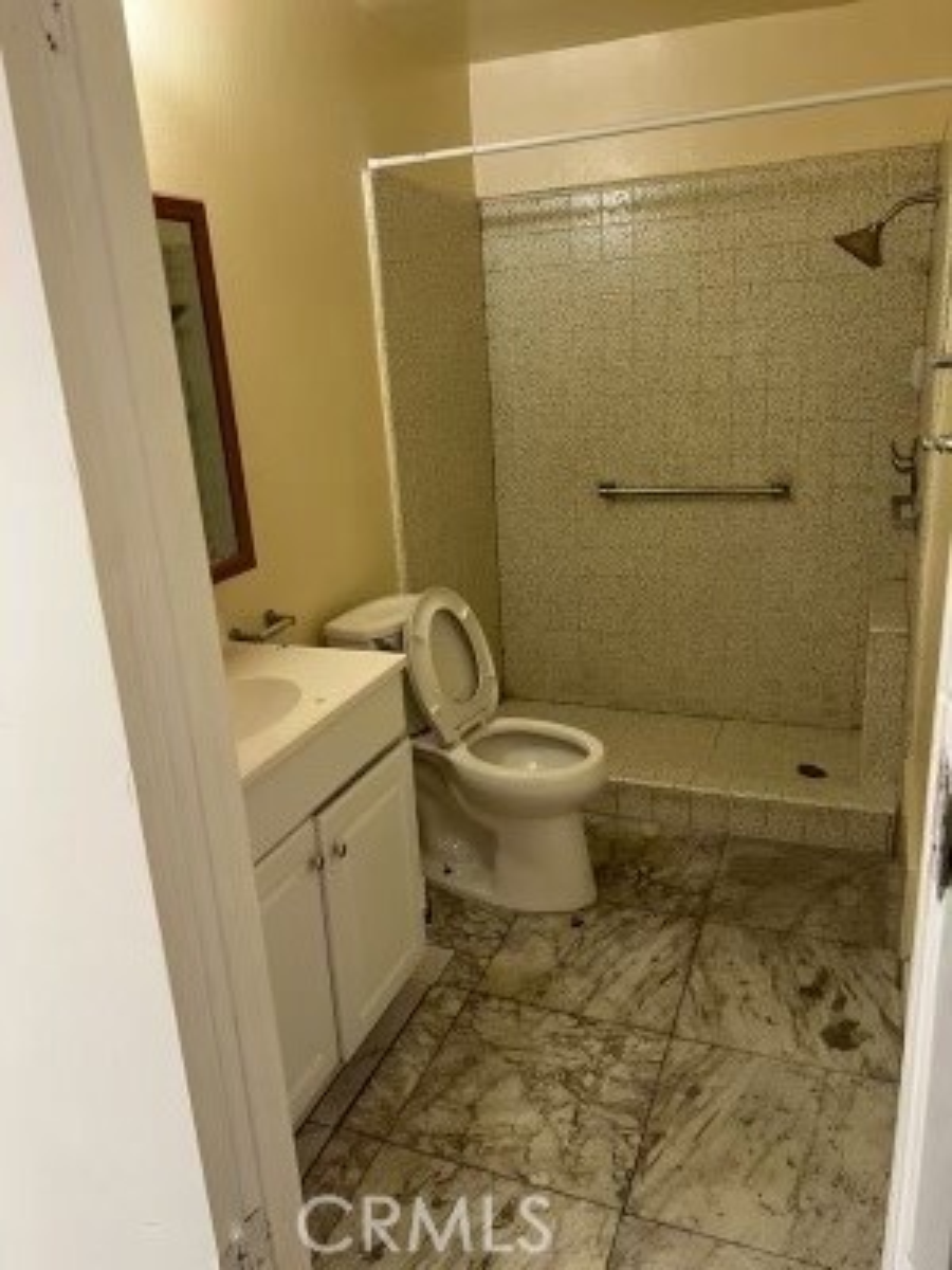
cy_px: 635
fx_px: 953
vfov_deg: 67.3
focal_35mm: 26
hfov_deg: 53.1
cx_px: 476
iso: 250
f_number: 1.5
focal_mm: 5.7
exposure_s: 1/60
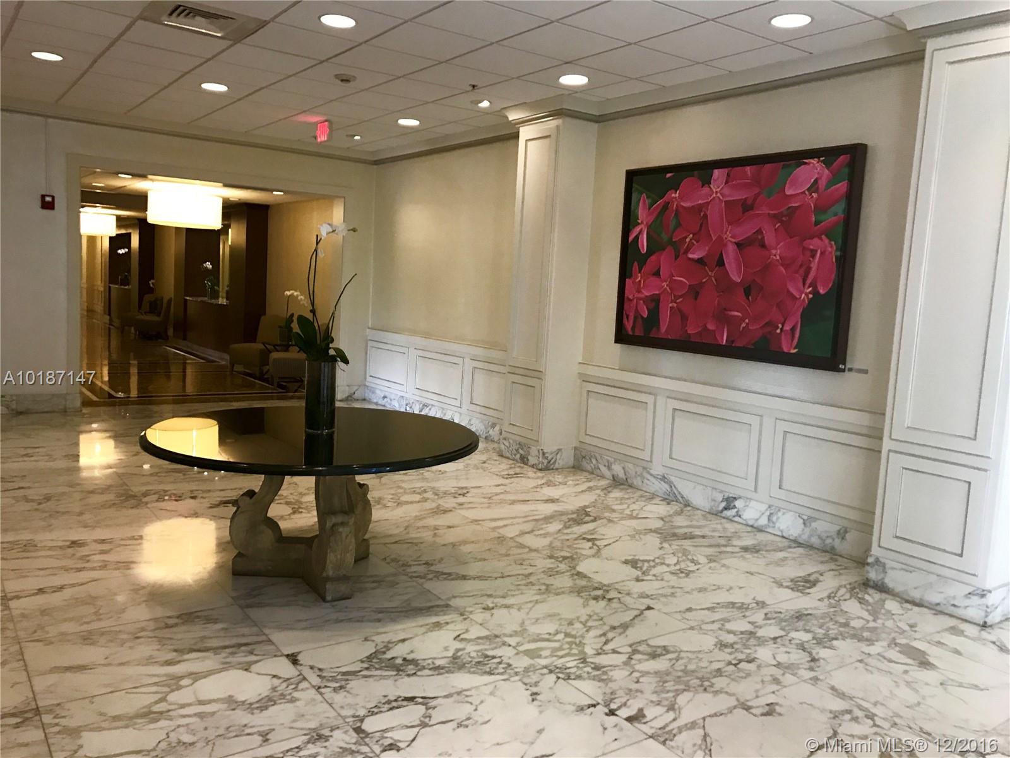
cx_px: 505
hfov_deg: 63.4
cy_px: 379
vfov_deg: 49.7
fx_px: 817
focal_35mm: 28
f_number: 1.8
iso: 50
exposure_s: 1/15
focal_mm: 3.99
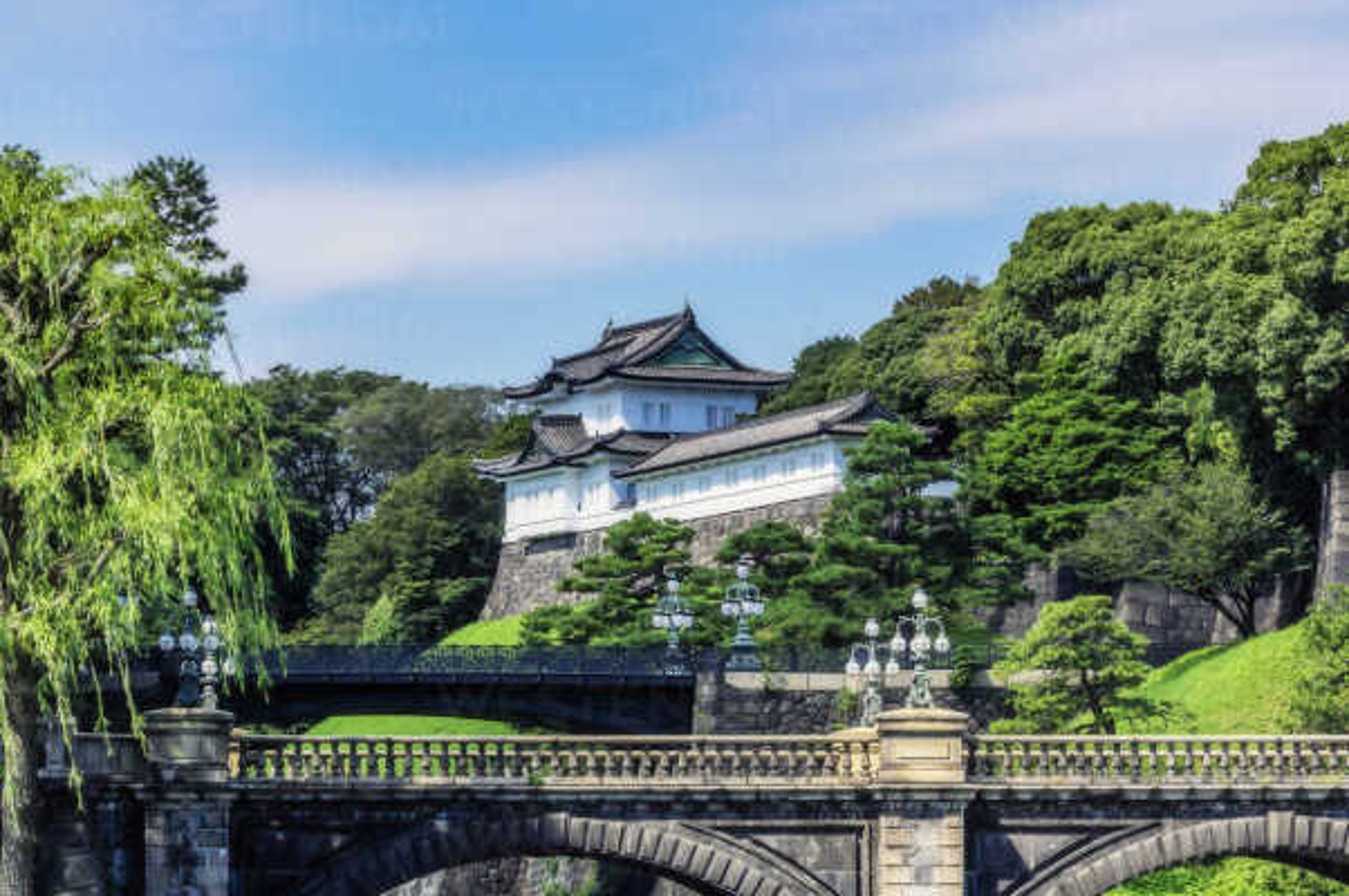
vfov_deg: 11.0
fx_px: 4641
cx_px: 674
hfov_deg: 16.5
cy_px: 448
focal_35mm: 124
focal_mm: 82.5
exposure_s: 1/1000
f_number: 8
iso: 200
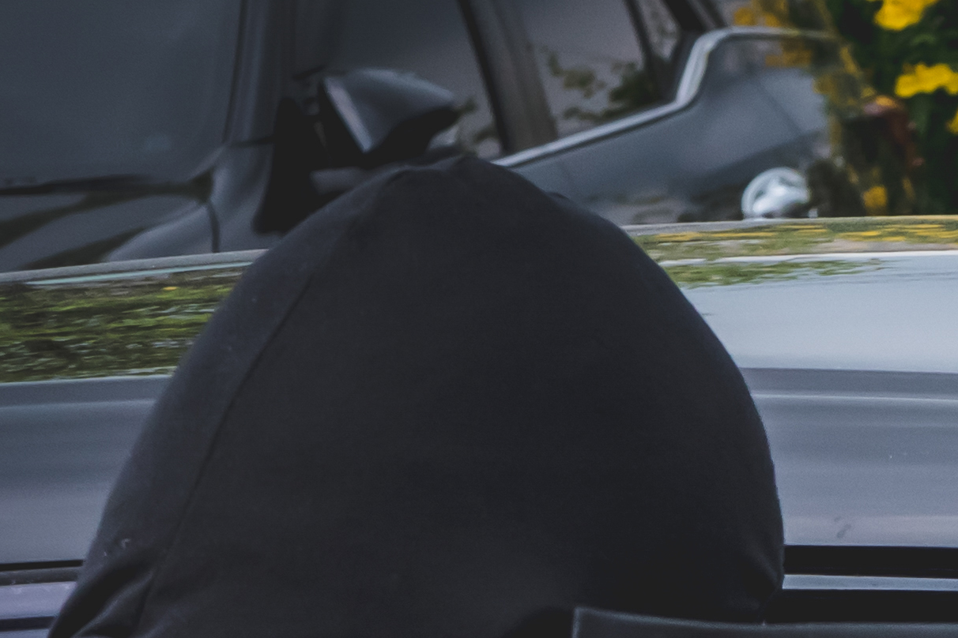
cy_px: 1360
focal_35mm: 308
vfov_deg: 4.4
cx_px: 1561
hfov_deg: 6.6
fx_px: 8196
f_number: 6.3
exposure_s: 1/400
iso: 400
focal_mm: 35
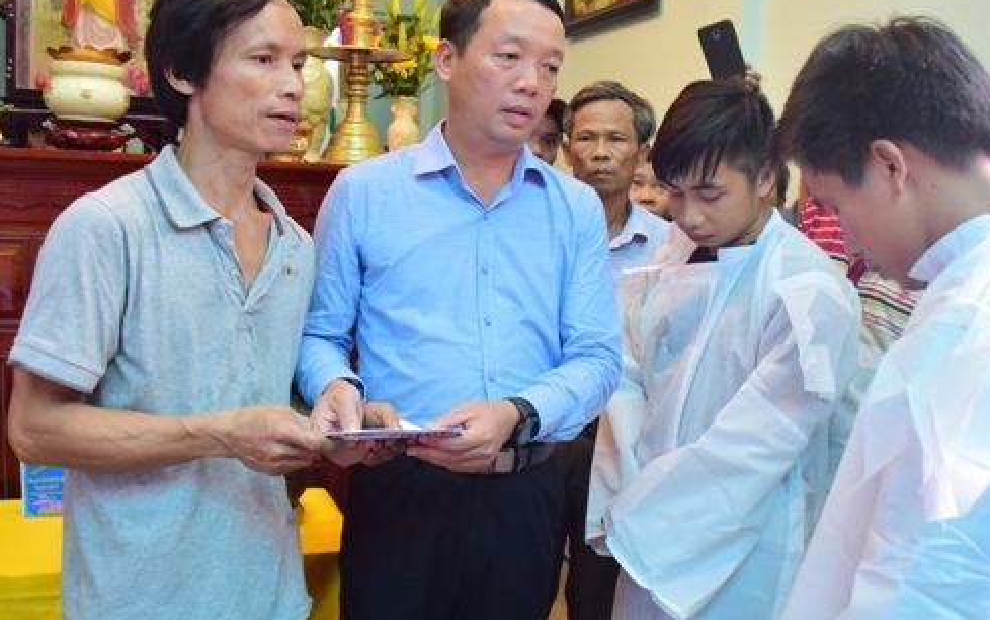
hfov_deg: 54.0
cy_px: 307
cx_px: 516
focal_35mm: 36
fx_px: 972
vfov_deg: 35.4
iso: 1000
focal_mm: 18
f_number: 3.5
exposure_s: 1/50
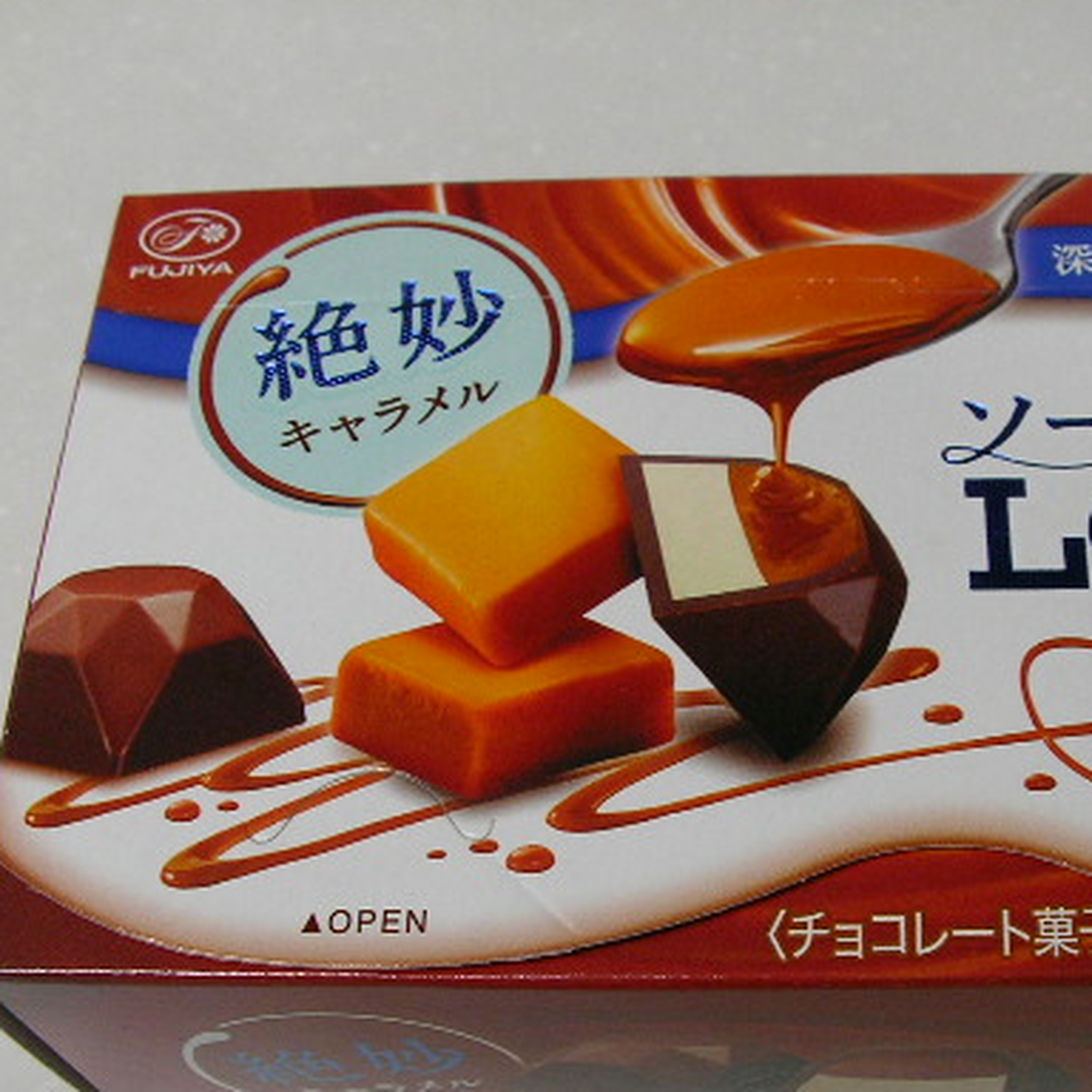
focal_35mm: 56
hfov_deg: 30.1
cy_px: 663
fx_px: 1999
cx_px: 793
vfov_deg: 30.5
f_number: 3.5
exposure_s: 1/17.4
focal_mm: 5.8
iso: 100
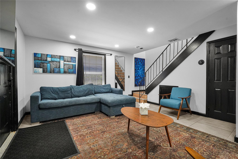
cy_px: 80
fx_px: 106
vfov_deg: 73.7
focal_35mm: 16
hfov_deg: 96.7
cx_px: 119
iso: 6400
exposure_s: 1/30
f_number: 9
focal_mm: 16
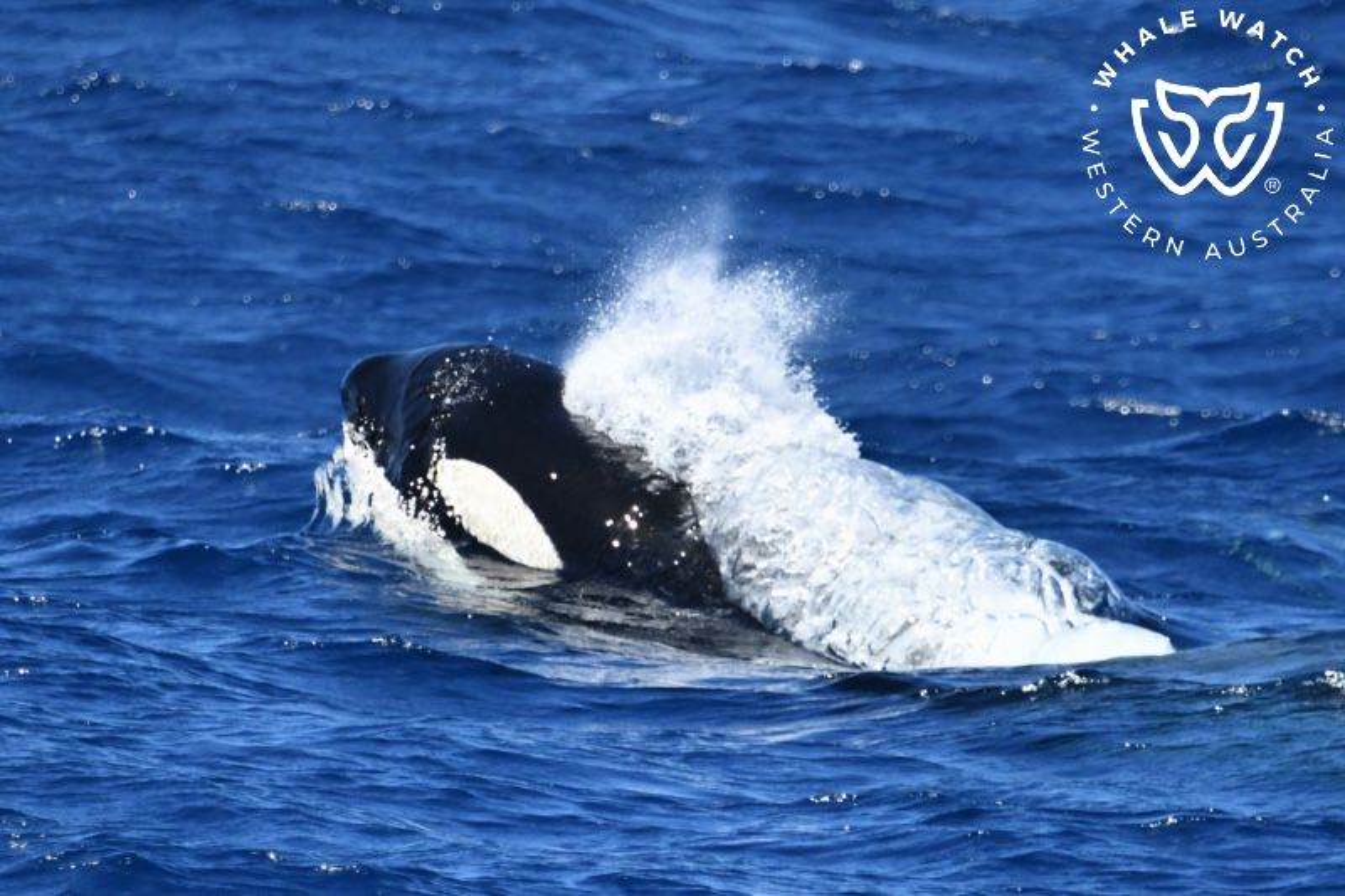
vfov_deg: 2.3
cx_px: 672
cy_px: 448
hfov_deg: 3.4
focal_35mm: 600
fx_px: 22411
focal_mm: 600
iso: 2200
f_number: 6.3
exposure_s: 1/8000
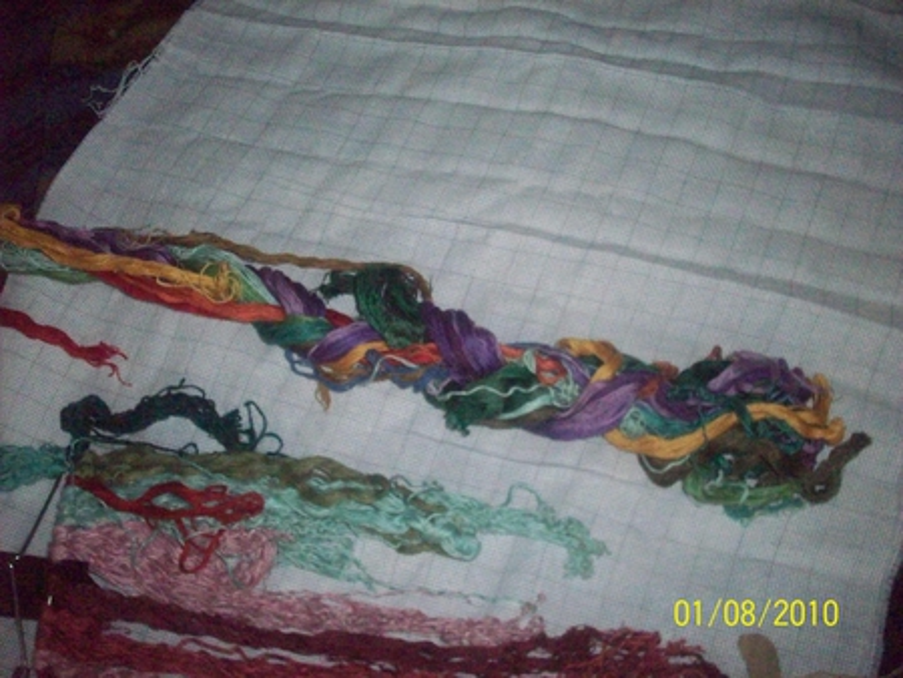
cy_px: 339
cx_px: 452
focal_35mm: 37
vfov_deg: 38.7
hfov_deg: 50.1
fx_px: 966
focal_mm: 6.2
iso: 800
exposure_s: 1/64
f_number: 2.8
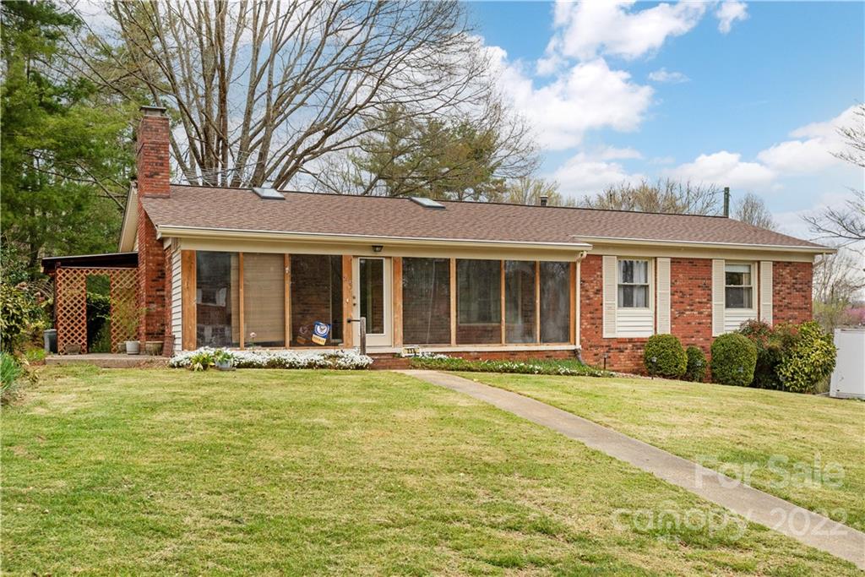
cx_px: 432
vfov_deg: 37.9
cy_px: 288
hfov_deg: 54.4
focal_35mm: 35
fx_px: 841
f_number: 7.1
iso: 400
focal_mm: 35
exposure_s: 1/800
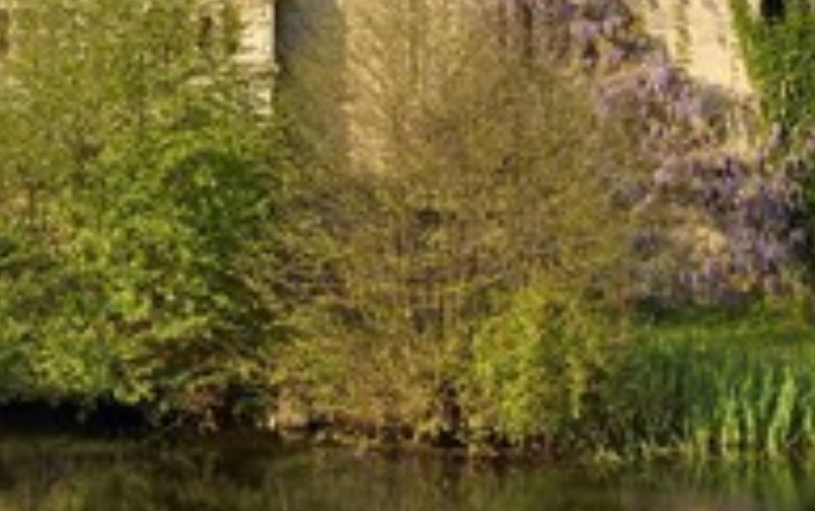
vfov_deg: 12.8
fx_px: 2268
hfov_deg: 20.2
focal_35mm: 102
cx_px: 167
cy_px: 55
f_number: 10
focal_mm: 46
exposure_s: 1/200
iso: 200
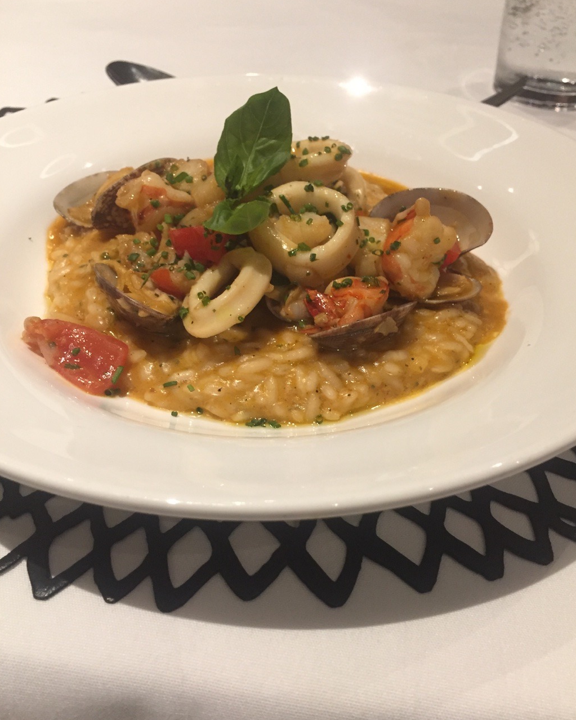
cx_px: 291
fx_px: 660
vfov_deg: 57.1
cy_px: 380
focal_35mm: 31
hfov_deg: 47.1
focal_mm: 4.15
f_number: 2.2
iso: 200
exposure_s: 1/33
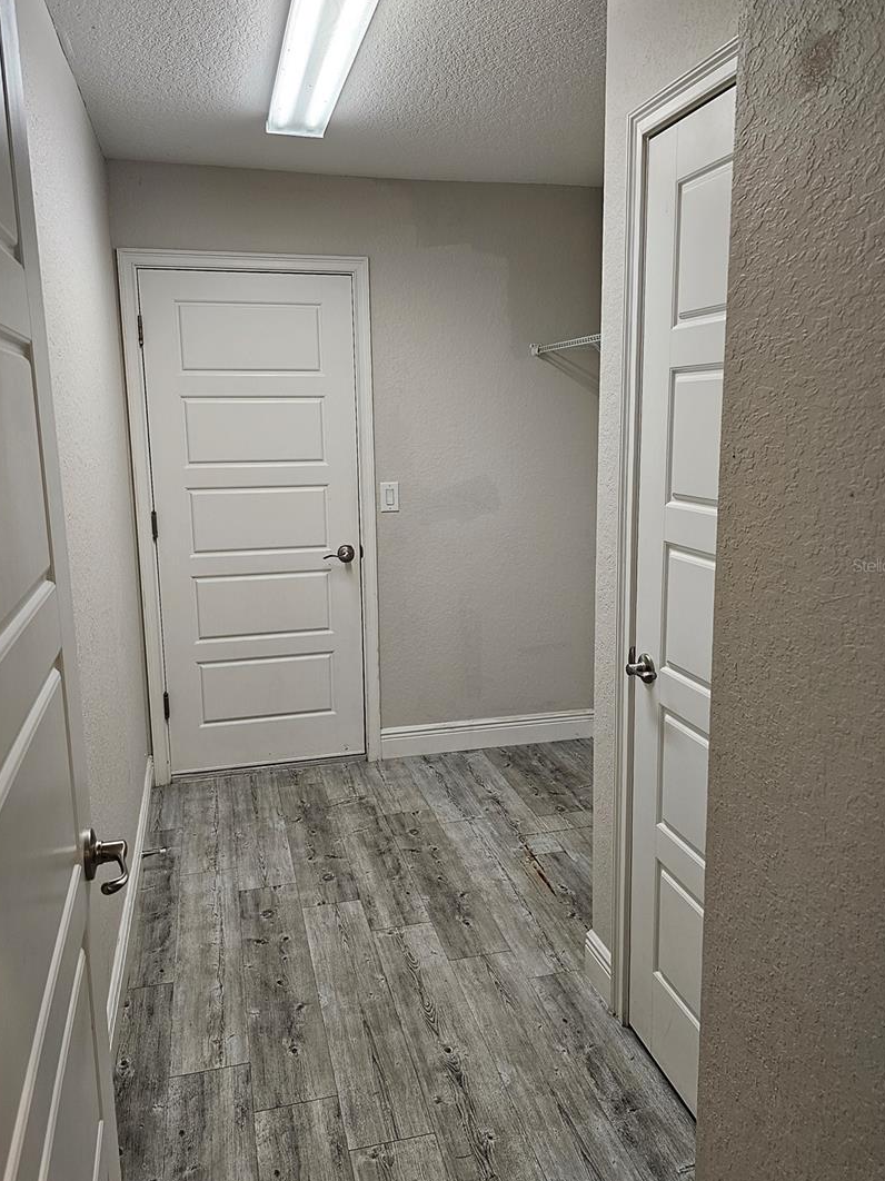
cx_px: 431
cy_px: 565
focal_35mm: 26
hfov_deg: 53.0
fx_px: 887
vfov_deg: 67.3
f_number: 1.7
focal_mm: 6.3
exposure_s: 1/120
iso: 125
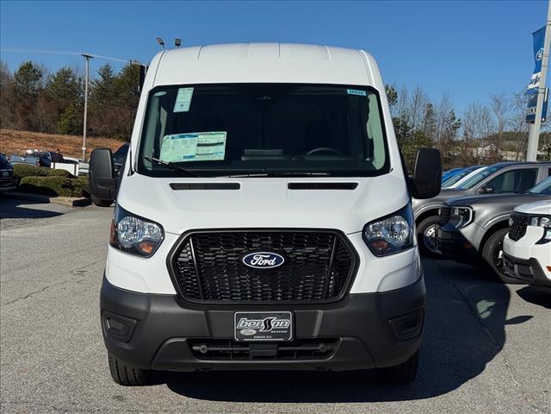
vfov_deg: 30.3
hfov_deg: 39.7
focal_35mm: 48
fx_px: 764
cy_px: 207
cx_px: 276
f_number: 1.78
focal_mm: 6.76
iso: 64
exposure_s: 1/10526
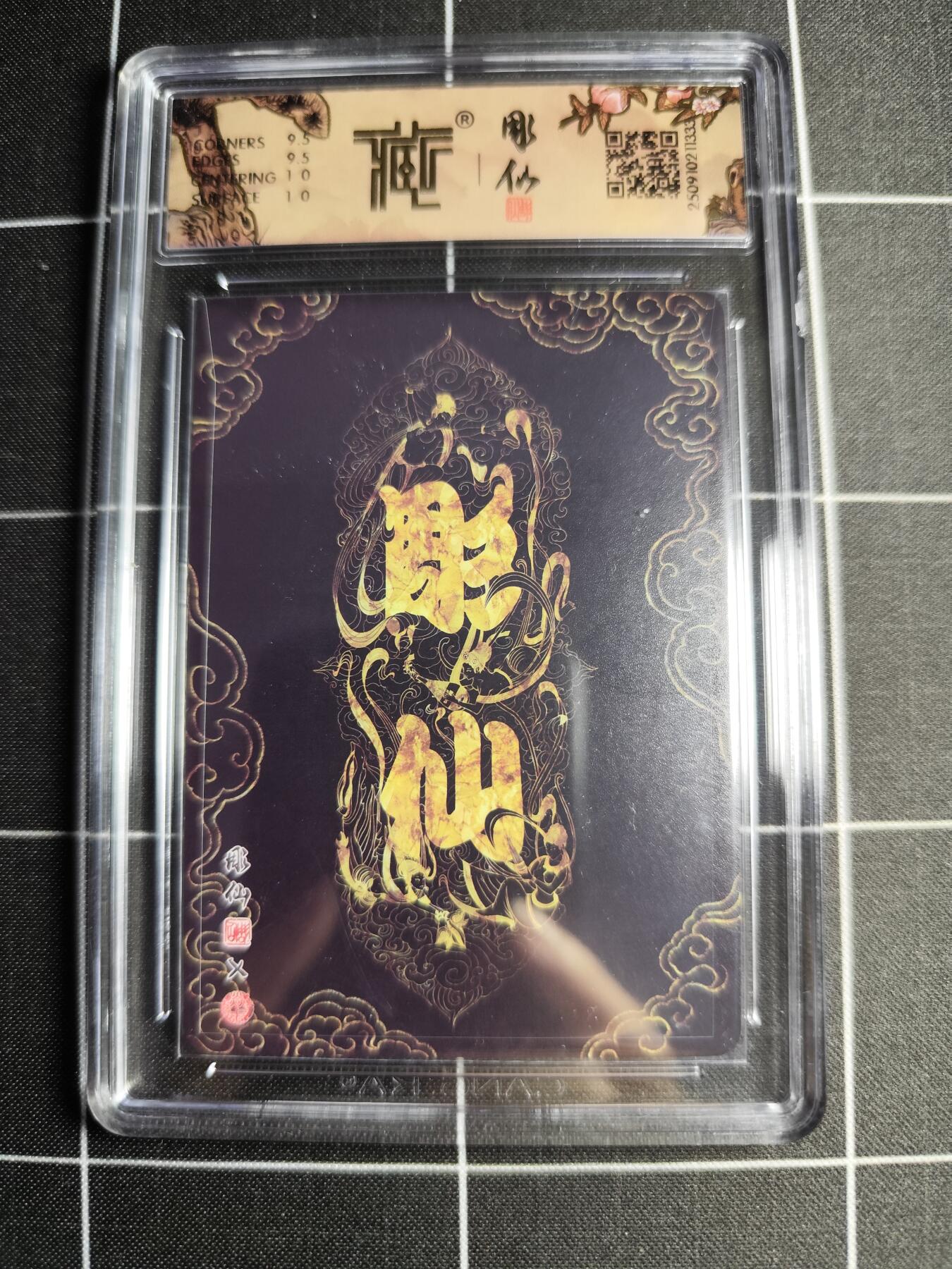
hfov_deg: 58.9
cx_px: 476
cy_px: 634
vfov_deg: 73.9
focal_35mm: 23
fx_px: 843
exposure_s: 1/100
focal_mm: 6.14
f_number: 1.65
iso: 500
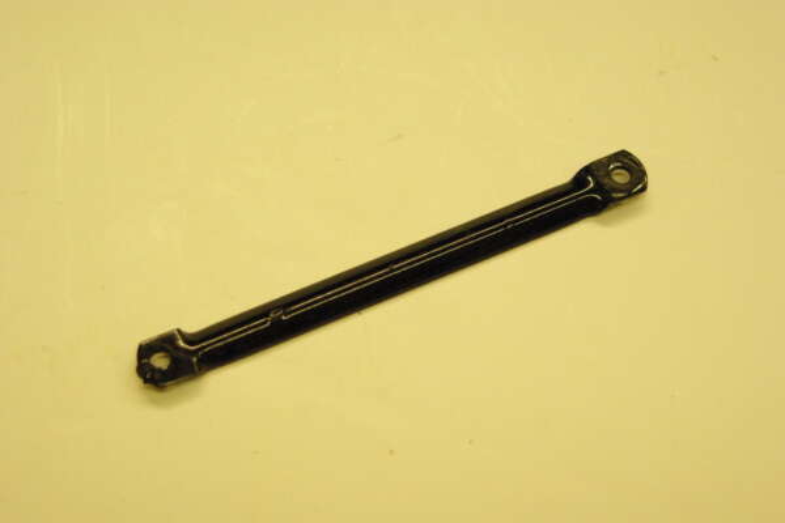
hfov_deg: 22.6
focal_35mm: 90
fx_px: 1962
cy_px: 262
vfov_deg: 15.2
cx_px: 392
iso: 1600
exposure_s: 1/125
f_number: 5.6
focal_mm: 60
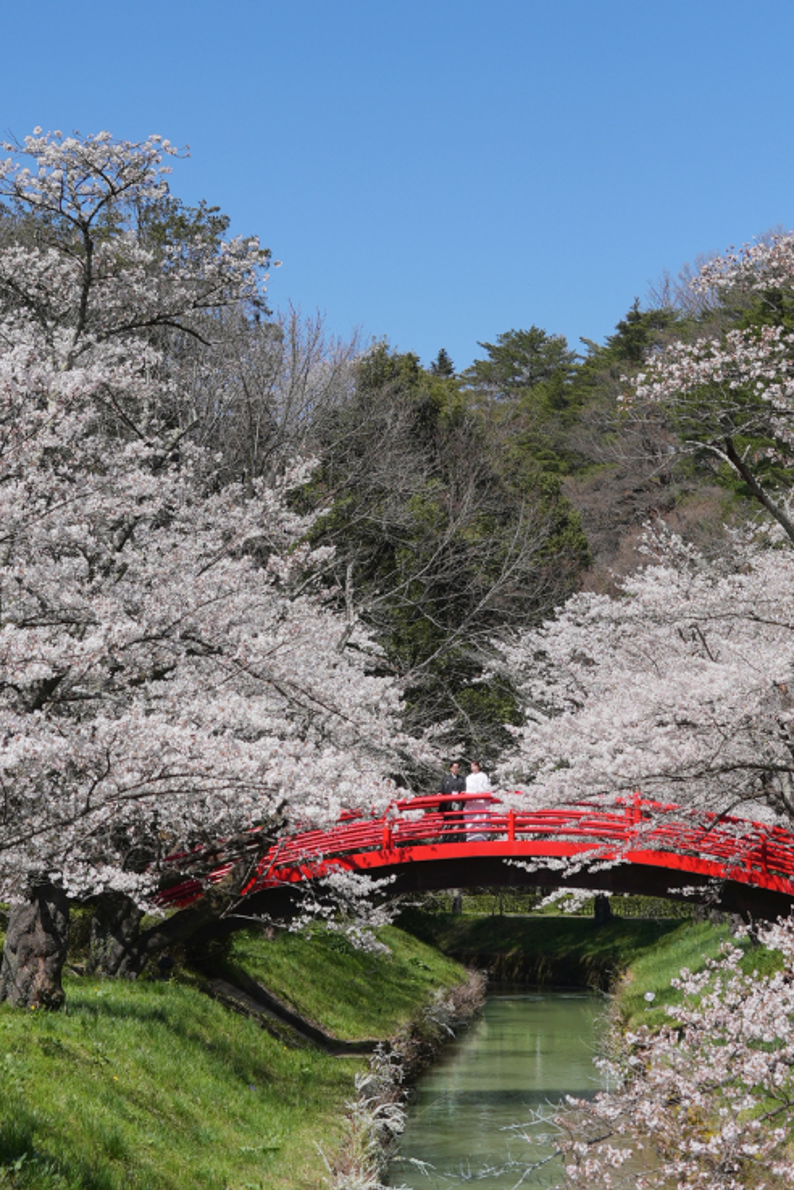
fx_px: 2578
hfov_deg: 17.5
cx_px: 474
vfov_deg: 25.9
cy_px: 426
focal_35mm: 78
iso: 100
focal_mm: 48
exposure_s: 1/640
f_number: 6.3
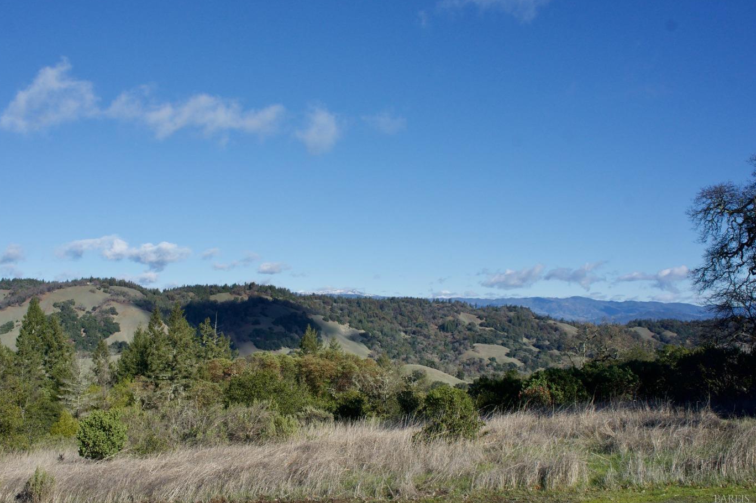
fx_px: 725
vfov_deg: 38.3
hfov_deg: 55.0
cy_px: 243
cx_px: 345
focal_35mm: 35
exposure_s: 1/400
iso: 200
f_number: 11
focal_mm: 21
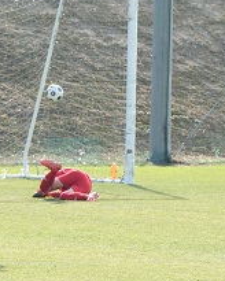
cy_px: 167
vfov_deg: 2.5
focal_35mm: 765
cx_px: -18
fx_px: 6368
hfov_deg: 2.0
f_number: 7.1
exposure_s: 1/500
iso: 800
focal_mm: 222.5
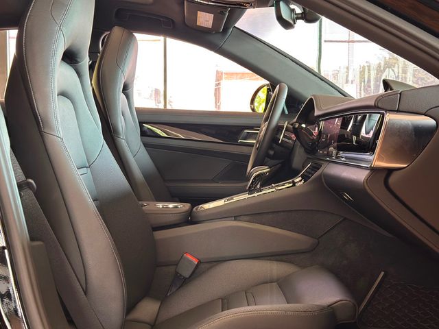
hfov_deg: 39.7
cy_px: 164
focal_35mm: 48
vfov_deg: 30.3
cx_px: 220
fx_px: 609
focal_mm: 6.86
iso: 160
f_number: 1.78
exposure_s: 1/60
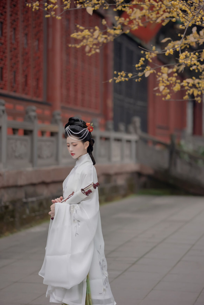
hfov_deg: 16.1
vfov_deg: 23.9
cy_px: 152
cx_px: 102
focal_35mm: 85
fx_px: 722
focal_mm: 85
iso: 200
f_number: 1.8
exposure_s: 1/500
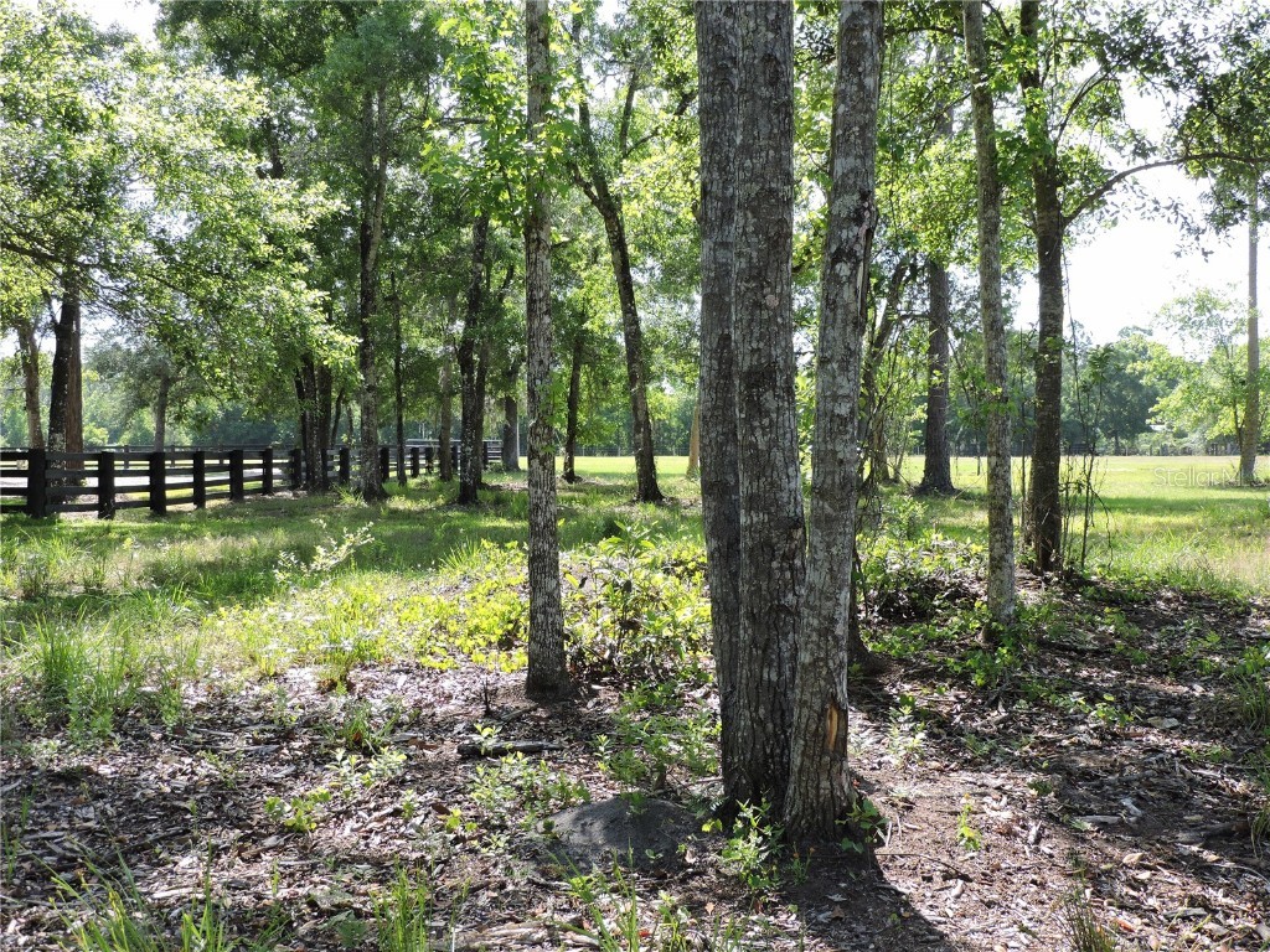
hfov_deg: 43.9
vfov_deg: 33.6
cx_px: 635
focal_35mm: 43
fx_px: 1578
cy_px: 476
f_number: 3.4
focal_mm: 7.7
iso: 100
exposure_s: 1/200
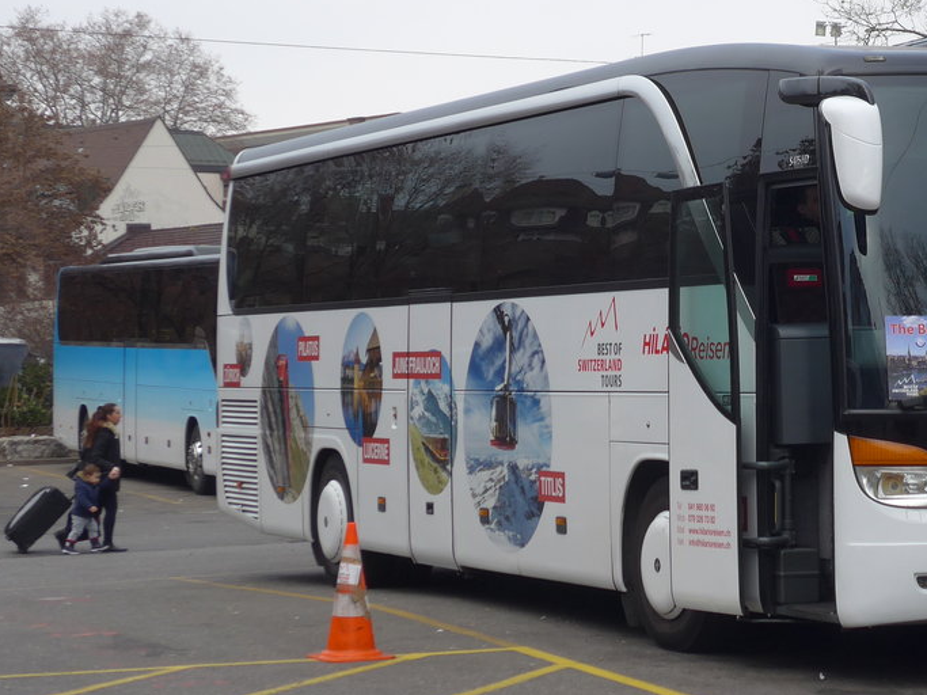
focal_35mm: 116
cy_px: 246
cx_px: 810
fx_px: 3106
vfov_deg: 12.8
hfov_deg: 16.8
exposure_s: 1/160
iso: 80
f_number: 3.9
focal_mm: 13.4
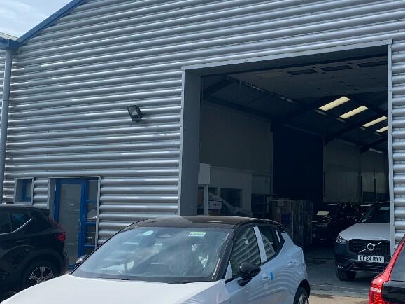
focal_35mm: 46
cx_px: 264
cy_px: 142
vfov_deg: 31.5
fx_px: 538
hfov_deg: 40.8
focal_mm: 4.25
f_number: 1.8
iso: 25
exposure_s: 1/2160
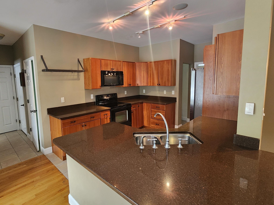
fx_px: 135
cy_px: 96
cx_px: 119
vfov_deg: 74.7
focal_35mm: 17
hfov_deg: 90.5
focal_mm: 2.2
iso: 400
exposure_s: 1/60
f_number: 2.2
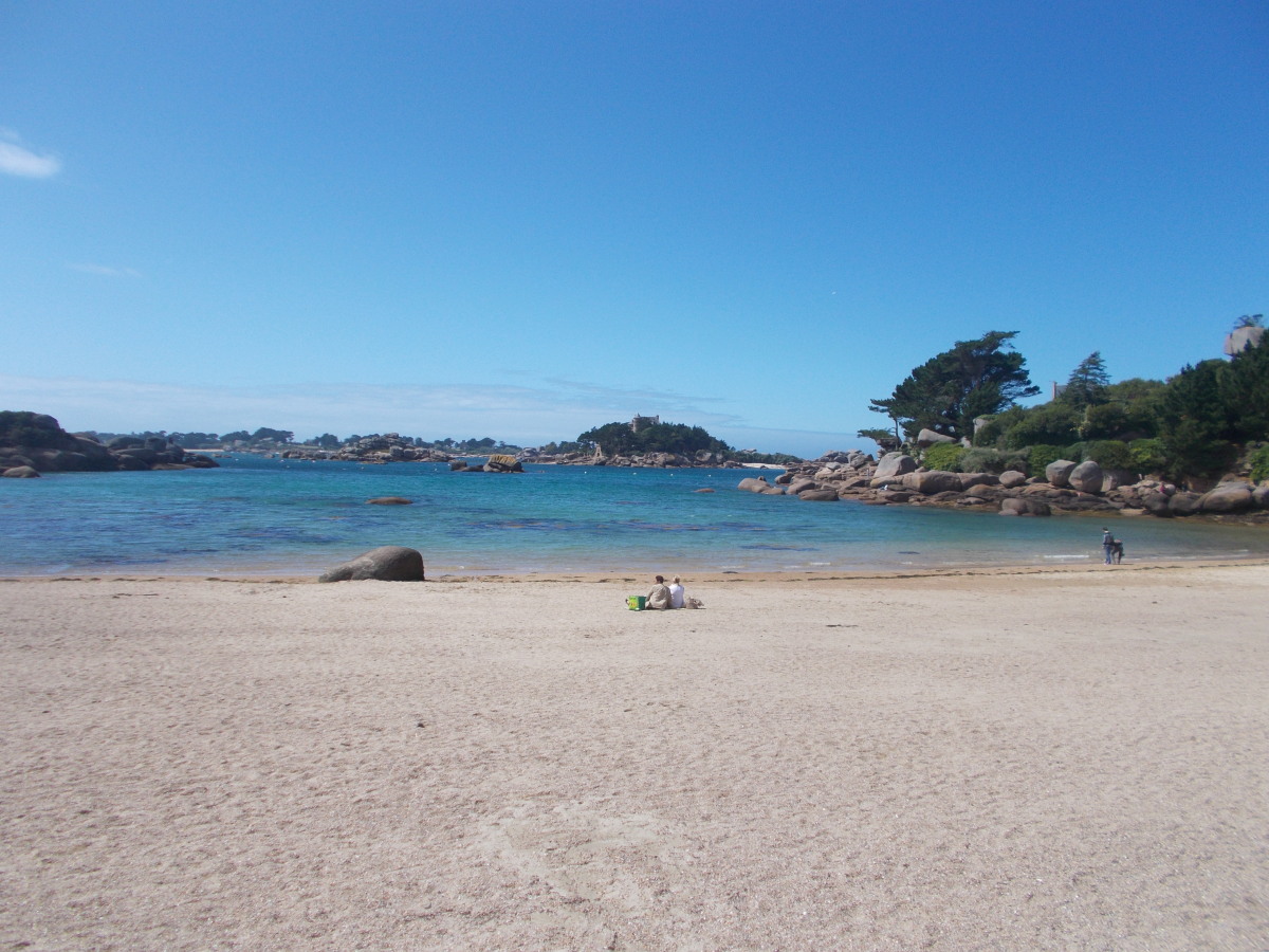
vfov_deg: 53.1
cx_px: 634
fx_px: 953
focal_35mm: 26
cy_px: 476
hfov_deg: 67.3
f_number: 8
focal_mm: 4.6
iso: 80
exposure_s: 1/200
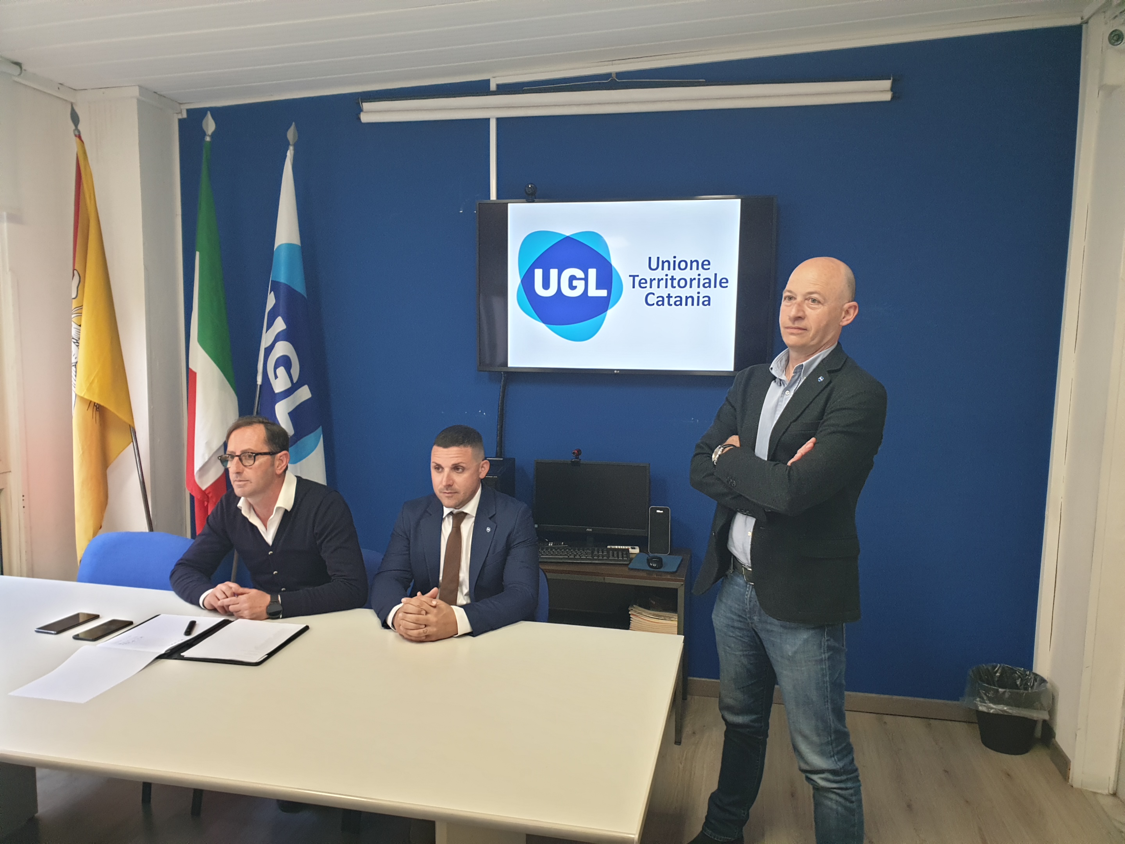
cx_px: 562
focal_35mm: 26
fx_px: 845
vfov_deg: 53.1
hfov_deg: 67.3
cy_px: 422
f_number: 2.4
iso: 200
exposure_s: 1/50
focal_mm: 4.3
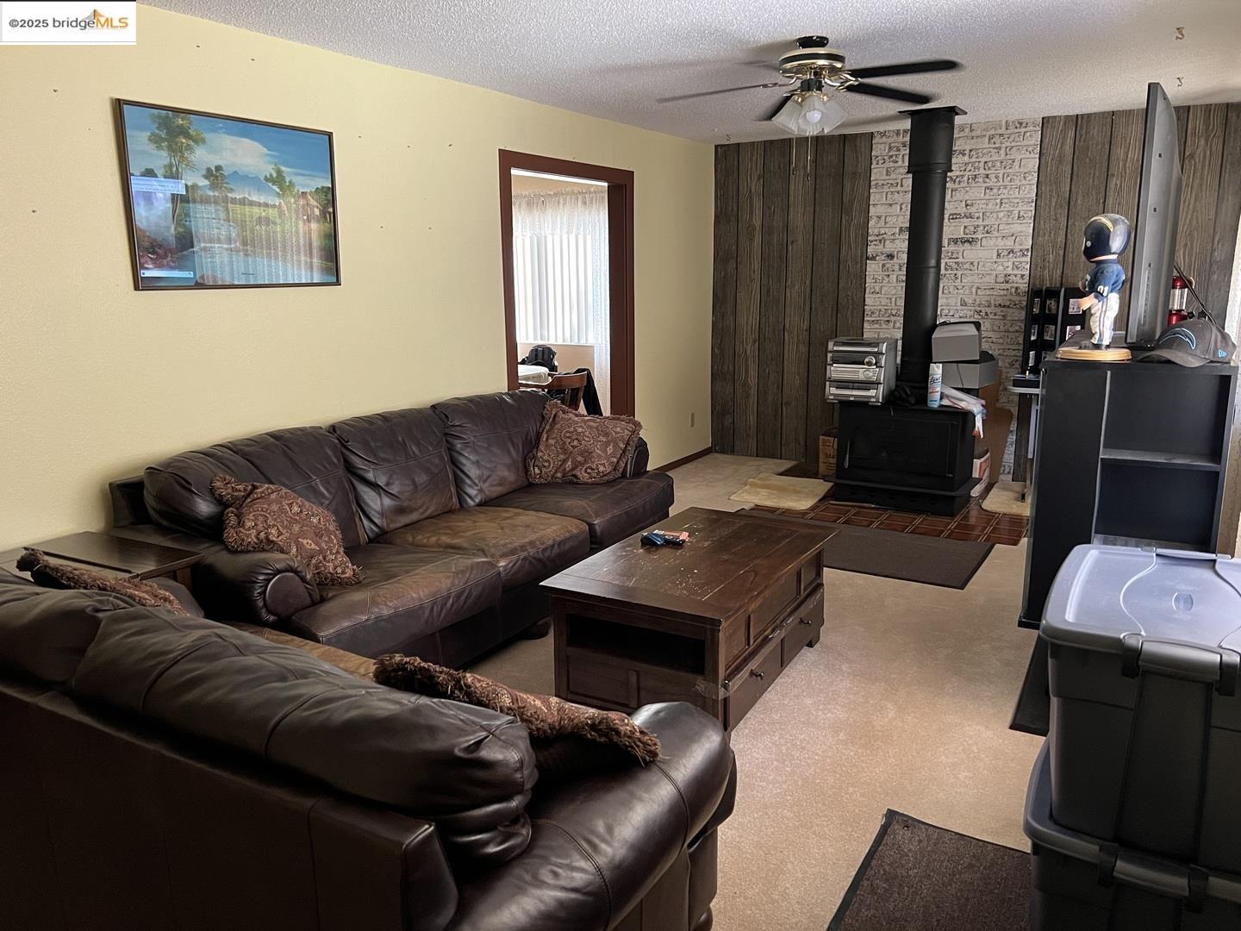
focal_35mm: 26
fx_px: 932
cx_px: 620
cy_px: 466
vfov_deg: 53.1
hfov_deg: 67.3
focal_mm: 5.7
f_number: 1.5
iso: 500
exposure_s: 1/53
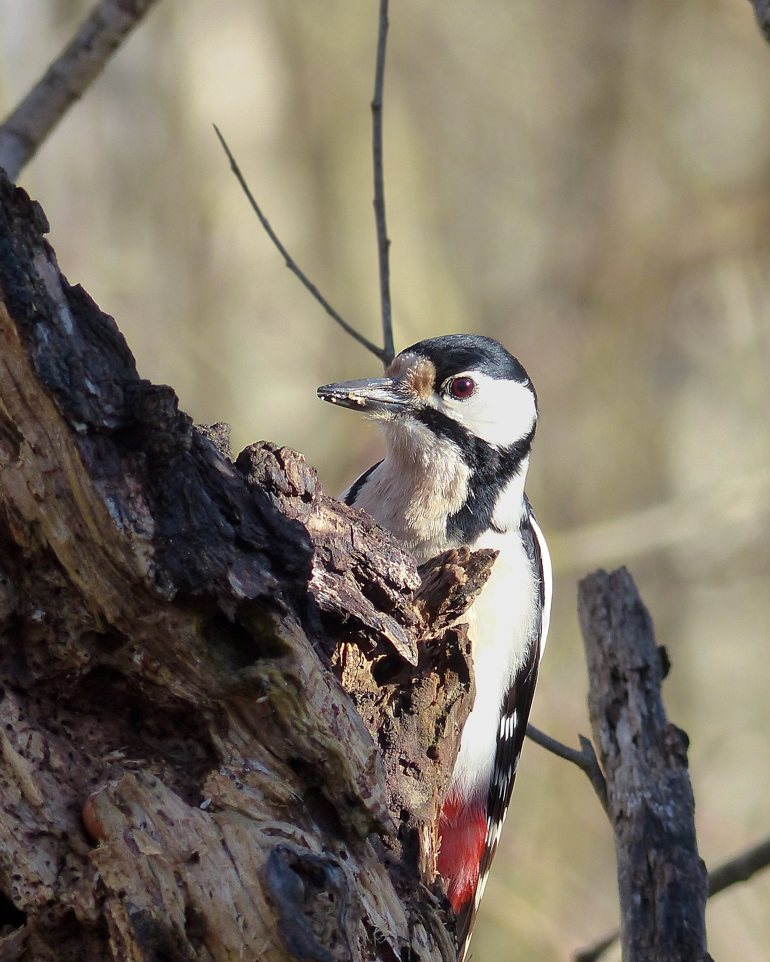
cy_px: 462
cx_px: 399
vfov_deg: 2.5
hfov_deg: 2.0
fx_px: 21708
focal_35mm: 762
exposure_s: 1/200
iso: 160
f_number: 4
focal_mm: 108
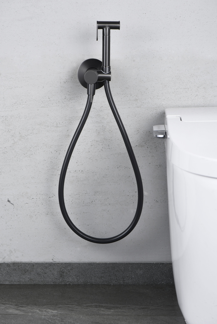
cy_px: 162
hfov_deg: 13.1
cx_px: 108
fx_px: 948
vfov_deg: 19.4
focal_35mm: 105
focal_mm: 105
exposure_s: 1/160
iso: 64
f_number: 11
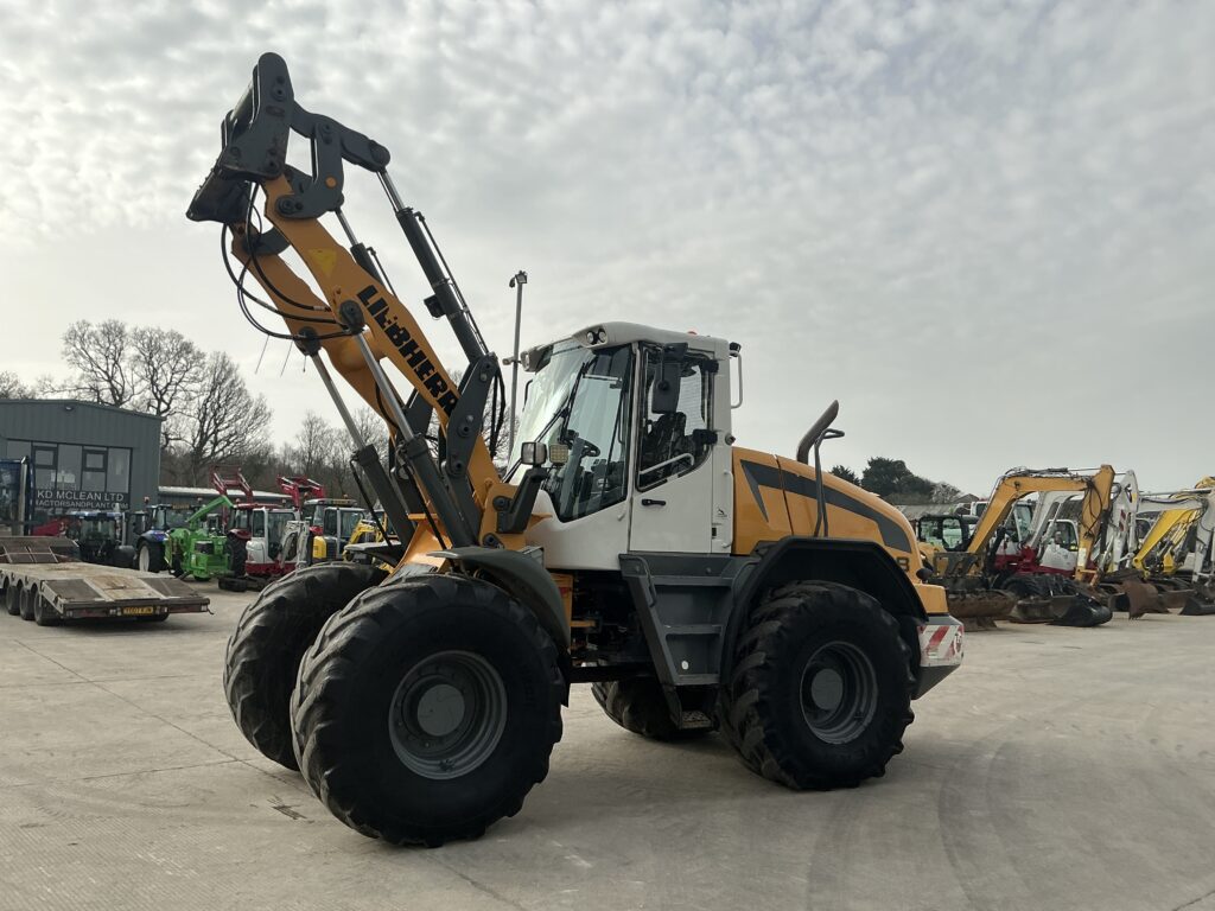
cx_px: 608
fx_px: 983
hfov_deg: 63.4
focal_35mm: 28
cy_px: 456
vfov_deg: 49.7
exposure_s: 1/2538
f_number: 1.8
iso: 25
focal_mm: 3
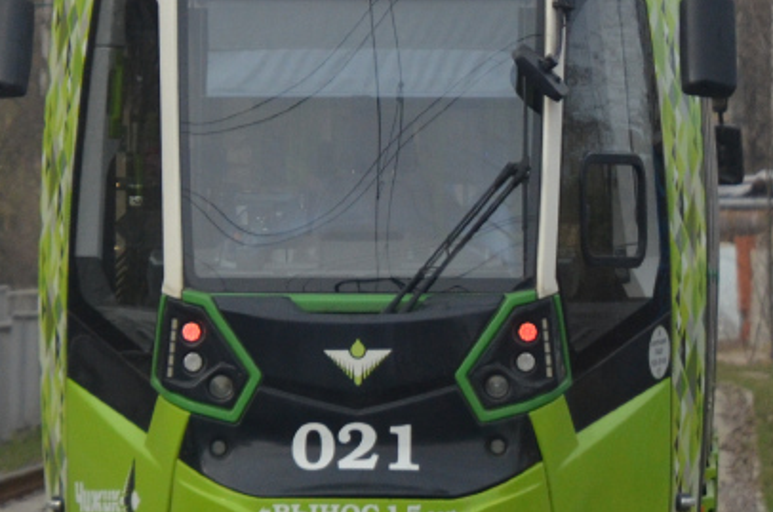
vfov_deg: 2.1
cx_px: 329
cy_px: -66
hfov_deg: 3.2
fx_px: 13899
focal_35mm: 649
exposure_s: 1/1600
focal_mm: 135
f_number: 5.6
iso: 640
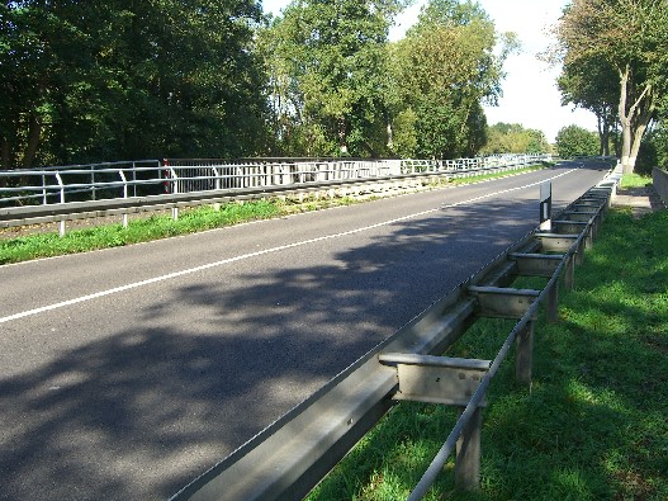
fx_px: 810
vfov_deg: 34.3
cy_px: 253
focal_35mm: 42
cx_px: 349
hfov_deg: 44.8
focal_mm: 7.9
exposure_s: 1/200
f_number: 4
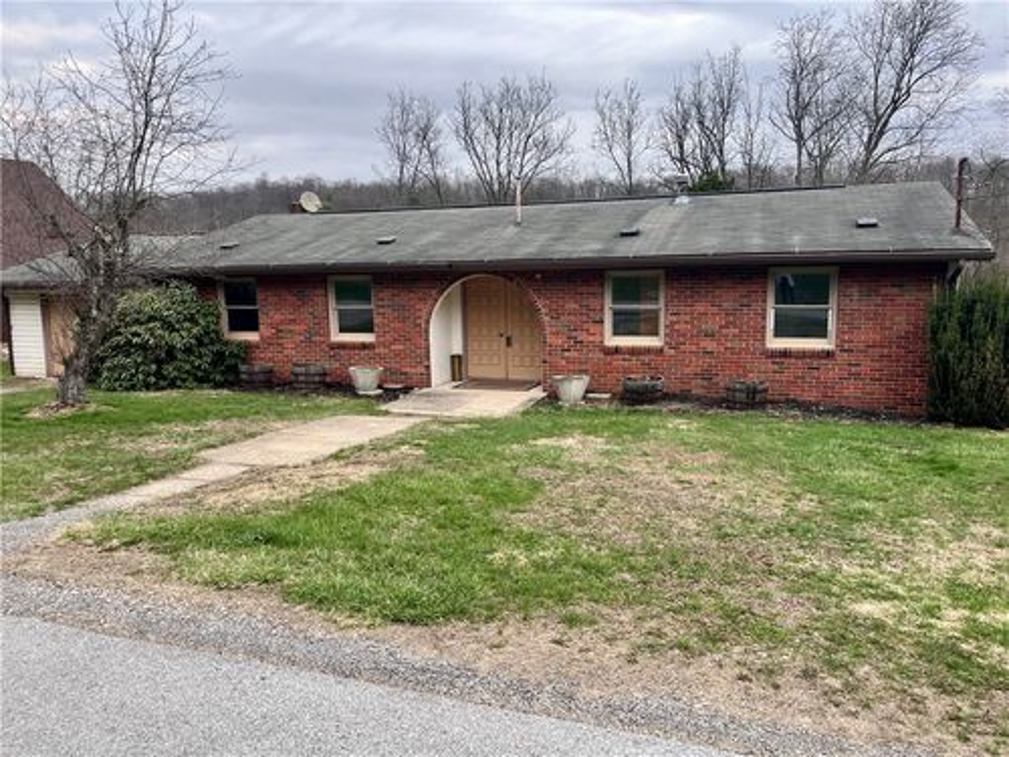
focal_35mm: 26
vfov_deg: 53.1
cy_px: 378
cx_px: 504
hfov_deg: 67.3
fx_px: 758
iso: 50
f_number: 1.6
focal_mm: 5.1
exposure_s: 1/121
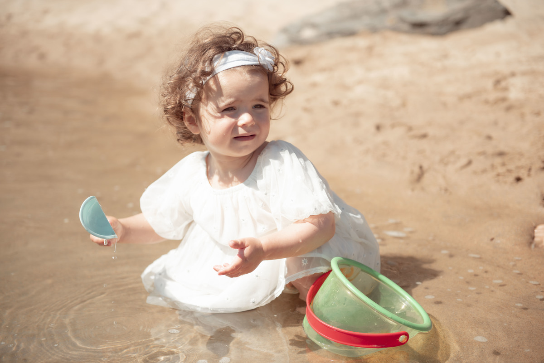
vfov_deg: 21.9
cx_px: 272
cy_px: 182
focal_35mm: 62
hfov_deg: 32.4
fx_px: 937
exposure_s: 1/1600
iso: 100
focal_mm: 62
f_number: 2.8
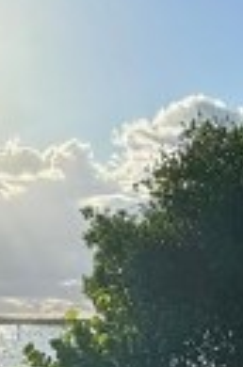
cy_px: 296
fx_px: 1171
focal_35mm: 115
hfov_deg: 11.8
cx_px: 65
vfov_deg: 17.7
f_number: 2.2
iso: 40
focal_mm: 2.22
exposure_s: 1/4630
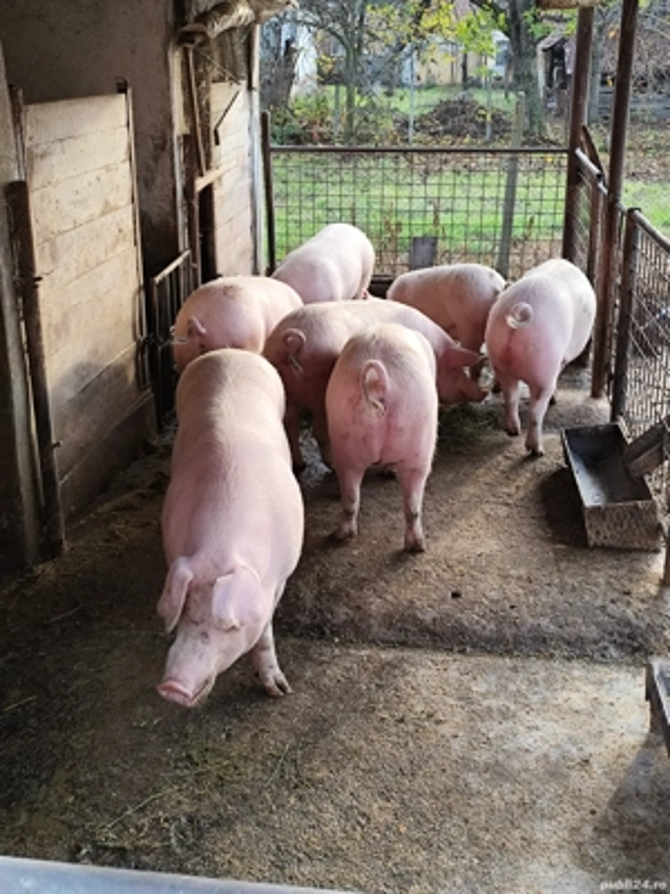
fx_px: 1006
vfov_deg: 47.9
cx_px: 335
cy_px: 447
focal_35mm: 39
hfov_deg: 36.8
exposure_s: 1/100
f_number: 1.65
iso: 80
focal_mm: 6.19
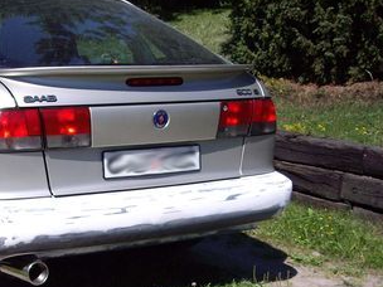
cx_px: 50
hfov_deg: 23.9
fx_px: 885
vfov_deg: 18.3
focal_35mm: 80
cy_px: 215
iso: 64
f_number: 4.3
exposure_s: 1/640
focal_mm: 6.2
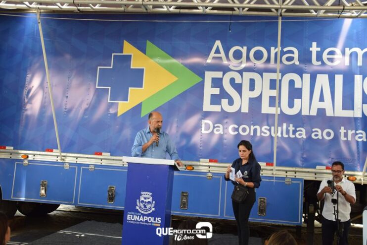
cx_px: 184
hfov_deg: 53.2
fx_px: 367
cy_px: 122
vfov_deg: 36.8
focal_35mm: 36
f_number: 5
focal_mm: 24
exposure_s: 1/100
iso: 400
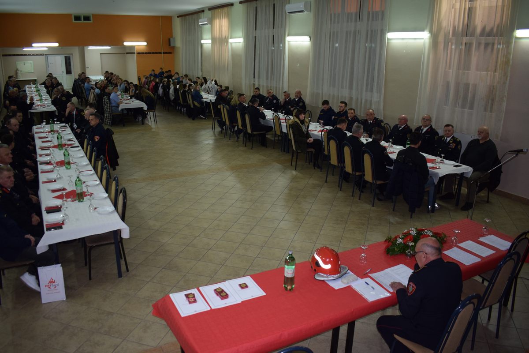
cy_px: 176
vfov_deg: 47.9
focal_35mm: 27
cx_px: 264
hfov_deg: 67.4
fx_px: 397
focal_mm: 18
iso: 800
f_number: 4
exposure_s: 1/60
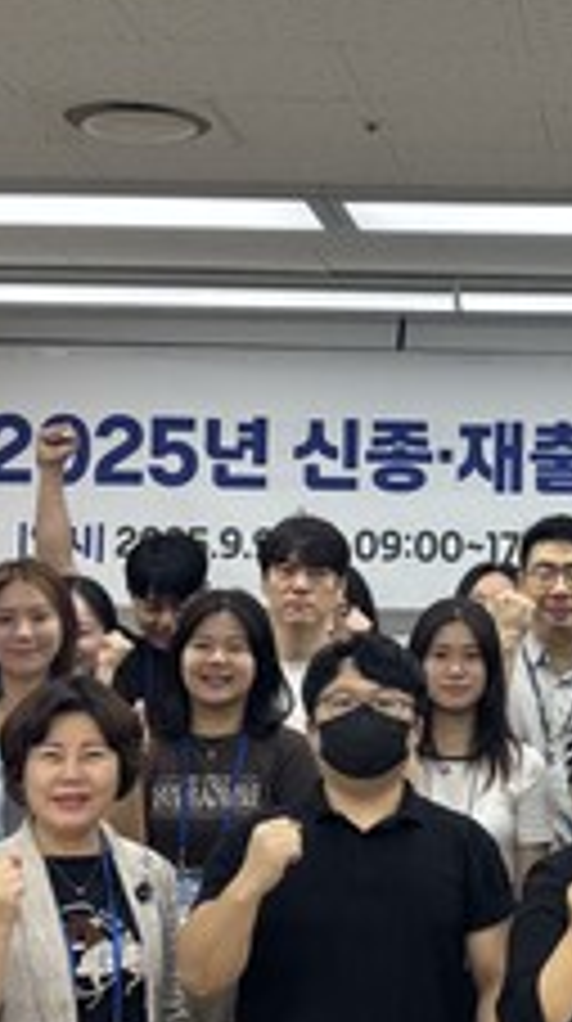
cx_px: 662
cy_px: 549
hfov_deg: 15.5
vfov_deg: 28.3
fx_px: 2031
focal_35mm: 75
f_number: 1.6
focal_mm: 5.96
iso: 64
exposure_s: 1/132
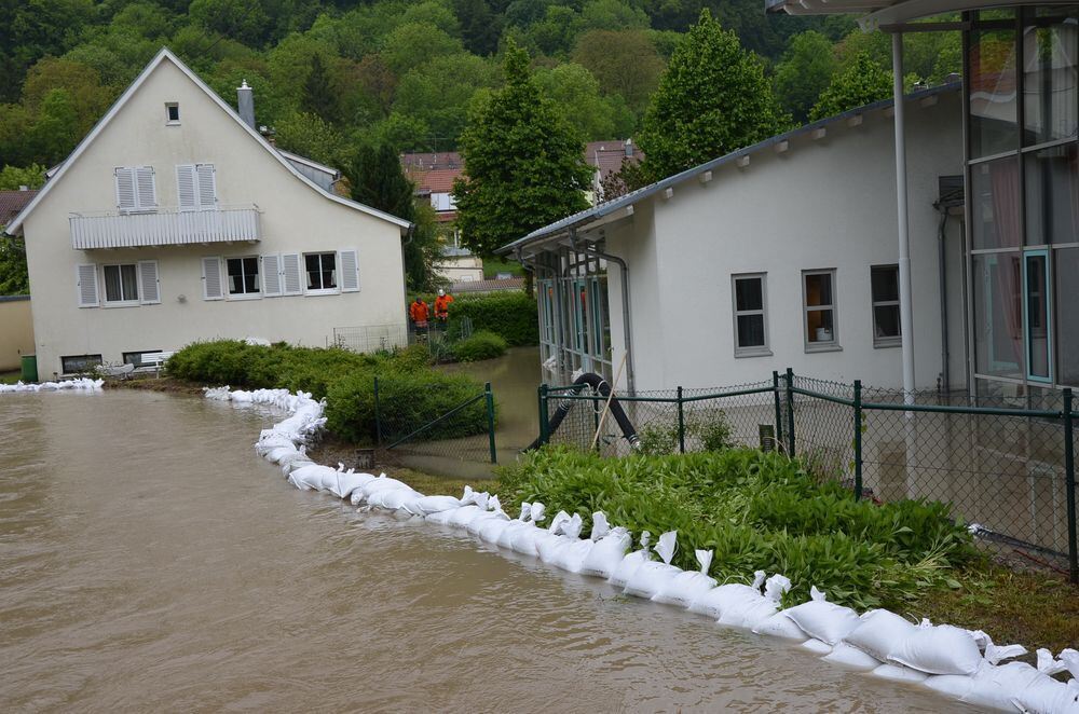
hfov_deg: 51.4
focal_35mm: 38
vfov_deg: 35.3
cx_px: 540
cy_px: 357
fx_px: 1121
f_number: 7.1
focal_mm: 25
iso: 100
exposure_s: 1/200
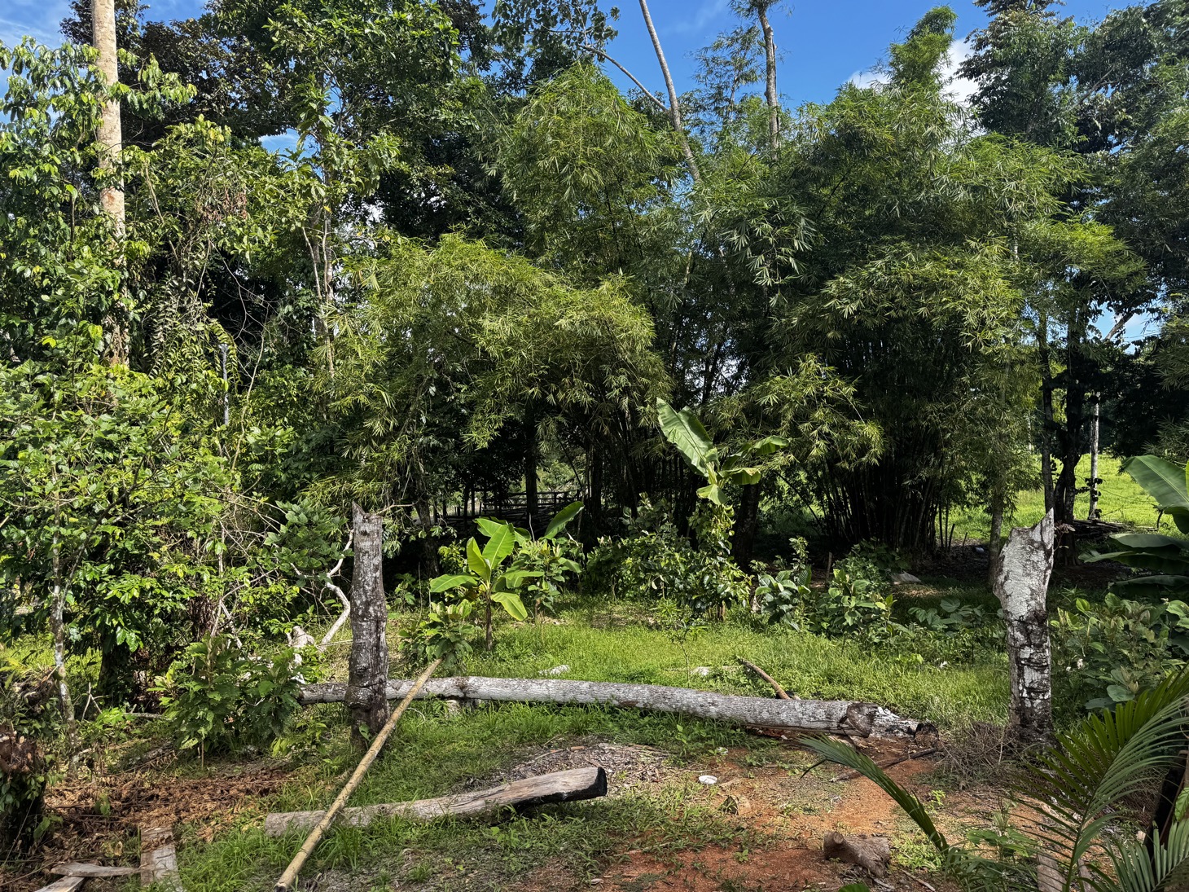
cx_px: 594
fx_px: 824
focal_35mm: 24
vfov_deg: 56.8
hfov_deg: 71.6
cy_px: 446
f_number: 1.78
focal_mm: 6.76
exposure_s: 1/1010
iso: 80
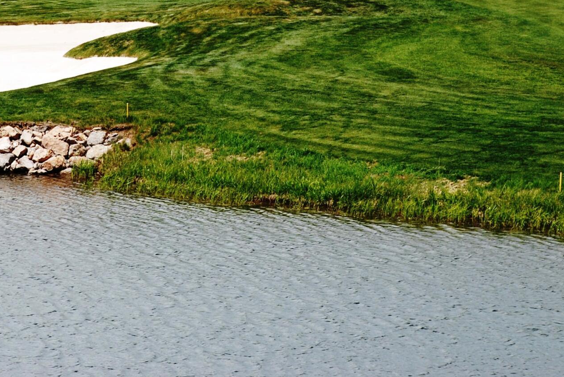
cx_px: 94
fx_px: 5034
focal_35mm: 321
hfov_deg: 6.4
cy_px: -61
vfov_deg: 4.3
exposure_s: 1/500
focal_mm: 90
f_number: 5.6
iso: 125
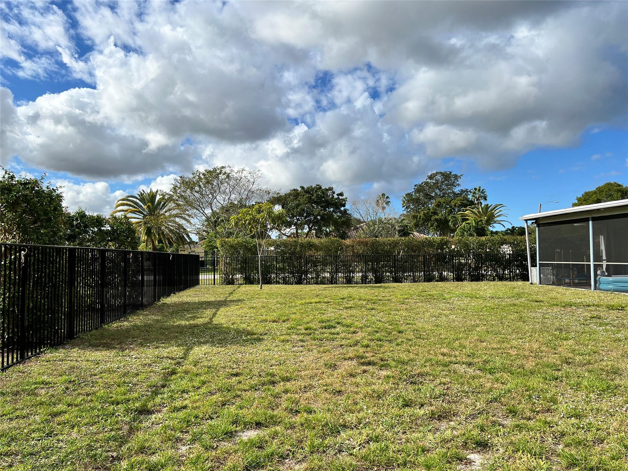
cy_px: 236
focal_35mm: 26
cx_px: 314
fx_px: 472
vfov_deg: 53.1
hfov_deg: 67.3
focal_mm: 5.7
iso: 50
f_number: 1.5
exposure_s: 1/5076
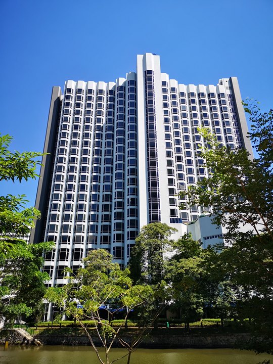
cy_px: 182
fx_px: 284
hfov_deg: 51.4
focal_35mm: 27
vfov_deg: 65.3
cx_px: 136
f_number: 1.8
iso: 50
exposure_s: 1/1263
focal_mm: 3.95
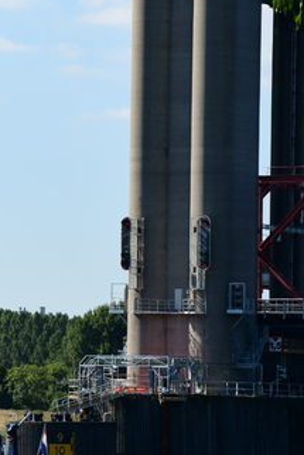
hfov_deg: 4.1
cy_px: 174
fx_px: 4251
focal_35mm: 336
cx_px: 0
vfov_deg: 6.1
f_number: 6.3
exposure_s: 1/400
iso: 100
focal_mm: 105
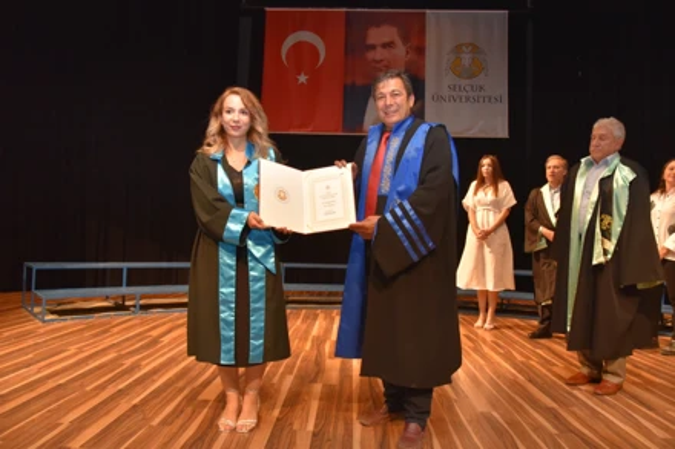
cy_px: 224
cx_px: 338
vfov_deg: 53.1
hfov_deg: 73.8
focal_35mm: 24
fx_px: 450
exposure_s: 1/60
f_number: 8
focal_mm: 24
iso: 1600
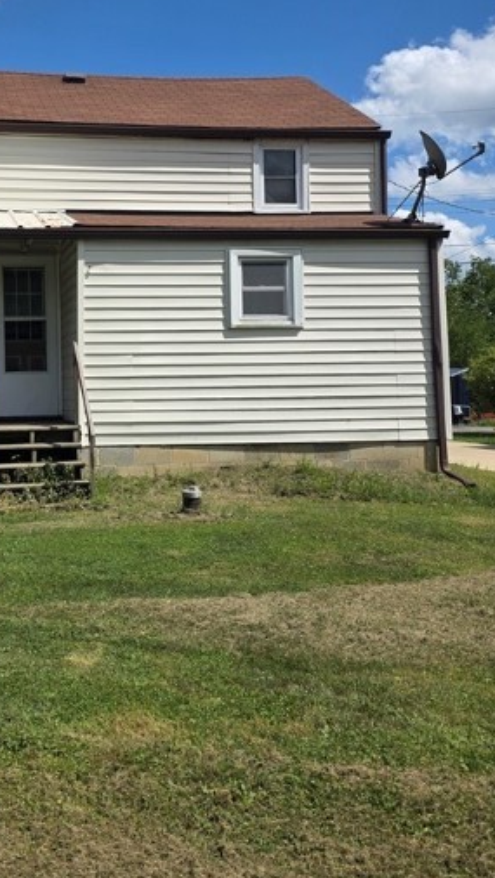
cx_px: 61
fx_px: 886
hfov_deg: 30.0
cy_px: 361
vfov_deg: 52.5
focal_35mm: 38
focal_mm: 6.3
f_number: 1.7
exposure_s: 1/7944
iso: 80
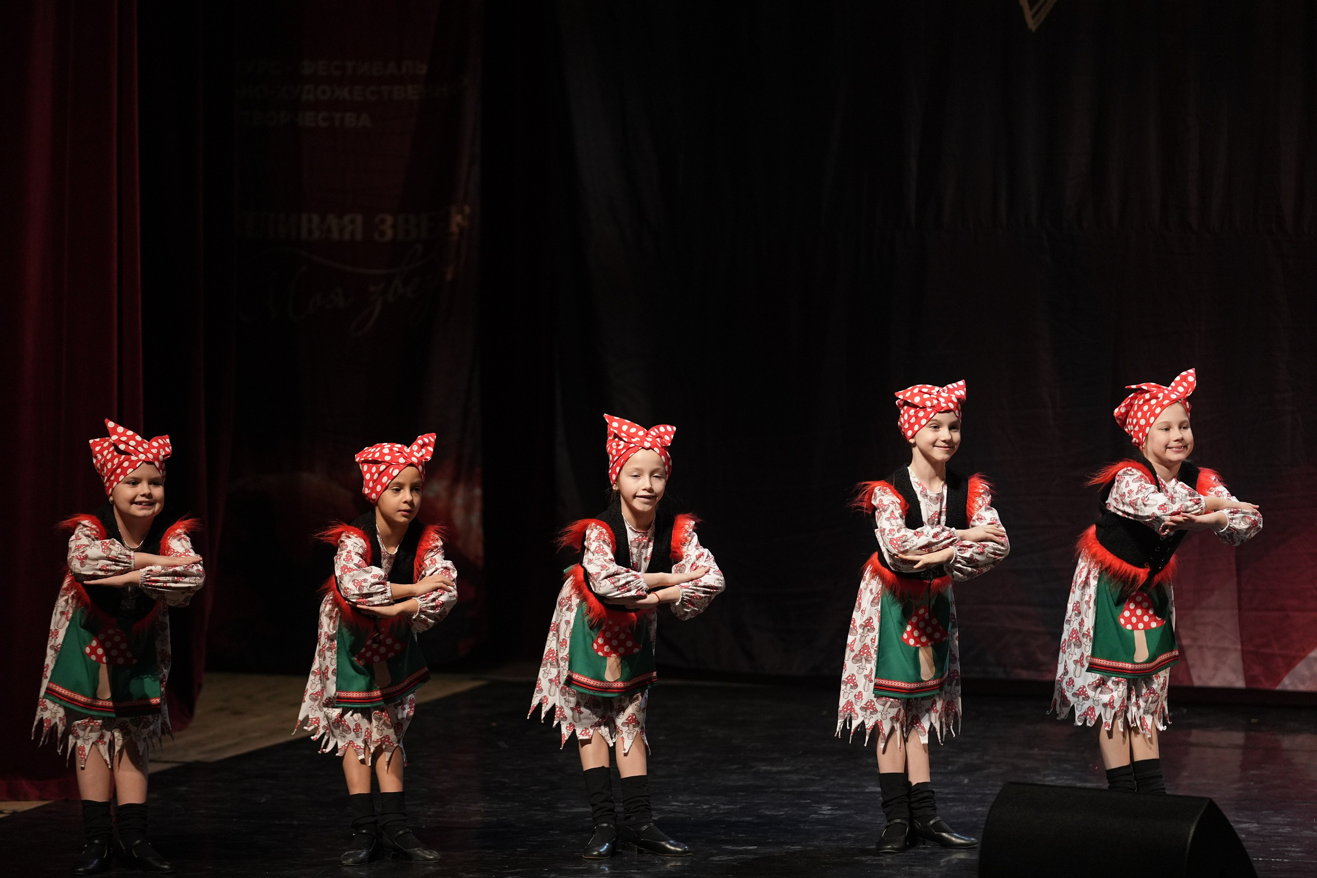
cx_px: 658
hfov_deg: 11.4
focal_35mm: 181
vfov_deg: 7.6
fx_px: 6621
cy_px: 439
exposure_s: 1/400
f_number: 2.8
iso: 2000
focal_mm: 181
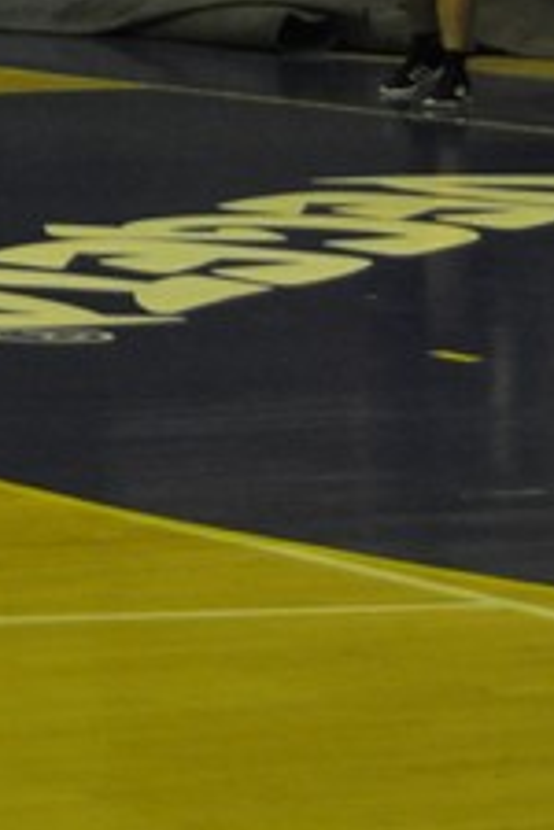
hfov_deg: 5.1
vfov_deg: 7.8
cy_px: -20
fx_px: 6047
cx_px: -886
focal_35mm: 262
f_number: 4.5
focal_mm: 48
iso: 1600
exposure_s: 1/60
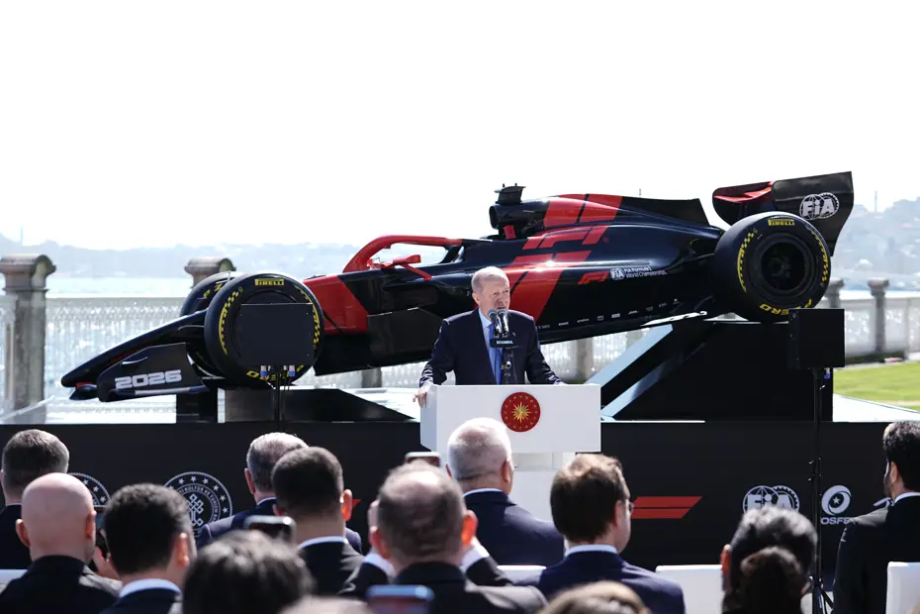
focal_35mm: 74
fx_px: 1891
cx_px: 460
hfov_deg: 27.3
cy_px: 307
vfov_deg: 18.4
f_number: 4
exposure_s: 1/640
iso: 125
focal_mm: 74
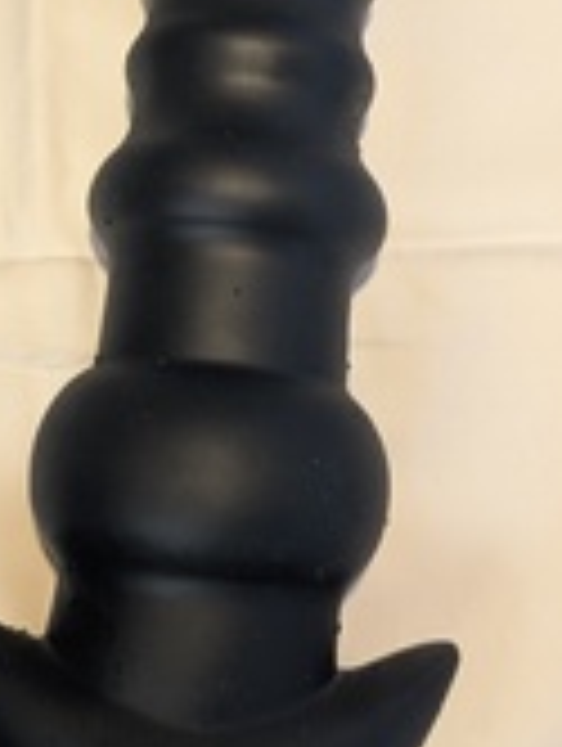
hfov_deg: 23.0
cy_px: 230
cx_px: 225
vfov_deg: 29.9
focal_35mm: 64
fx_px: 1382
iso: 78
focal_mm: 5.43
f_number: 1.89
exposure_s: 1/123
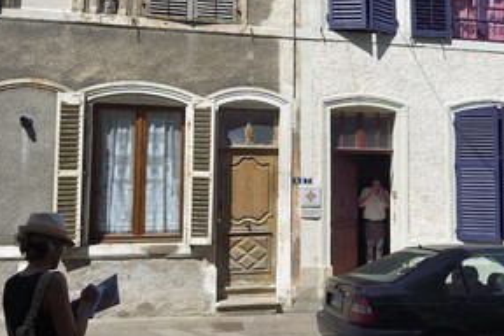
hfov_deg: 53.6
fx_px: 490
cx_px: 327
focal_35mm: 35
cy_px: 142
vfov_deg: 37.8
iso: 200
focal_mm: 24
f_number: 9
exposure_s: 1/500
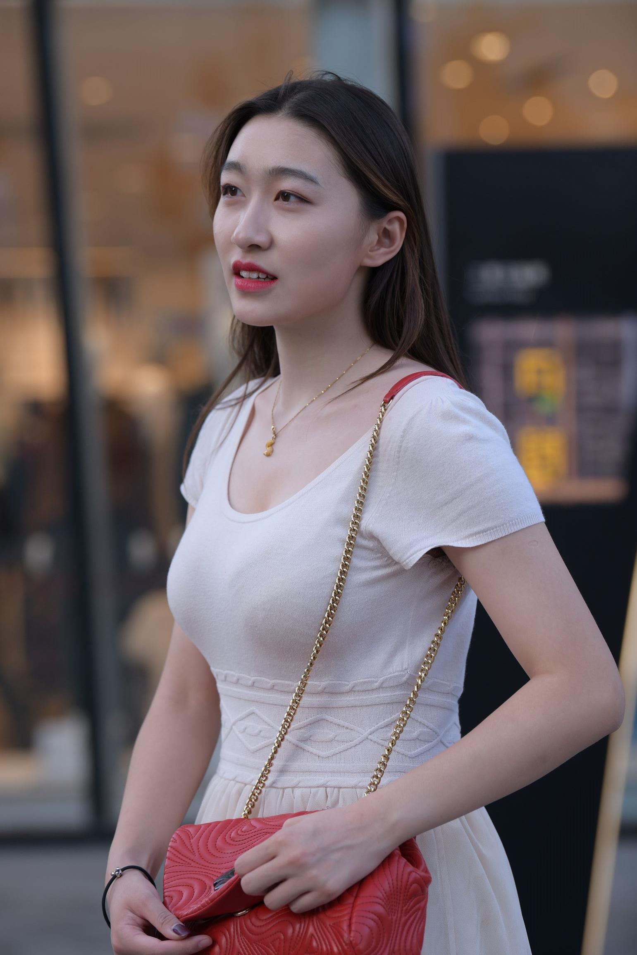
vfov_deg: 15.8
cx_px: 318
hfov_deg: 10.6
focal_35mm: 130
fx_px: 3450
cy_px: 478
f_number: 4
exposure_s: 1/400
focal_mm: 130
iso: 500
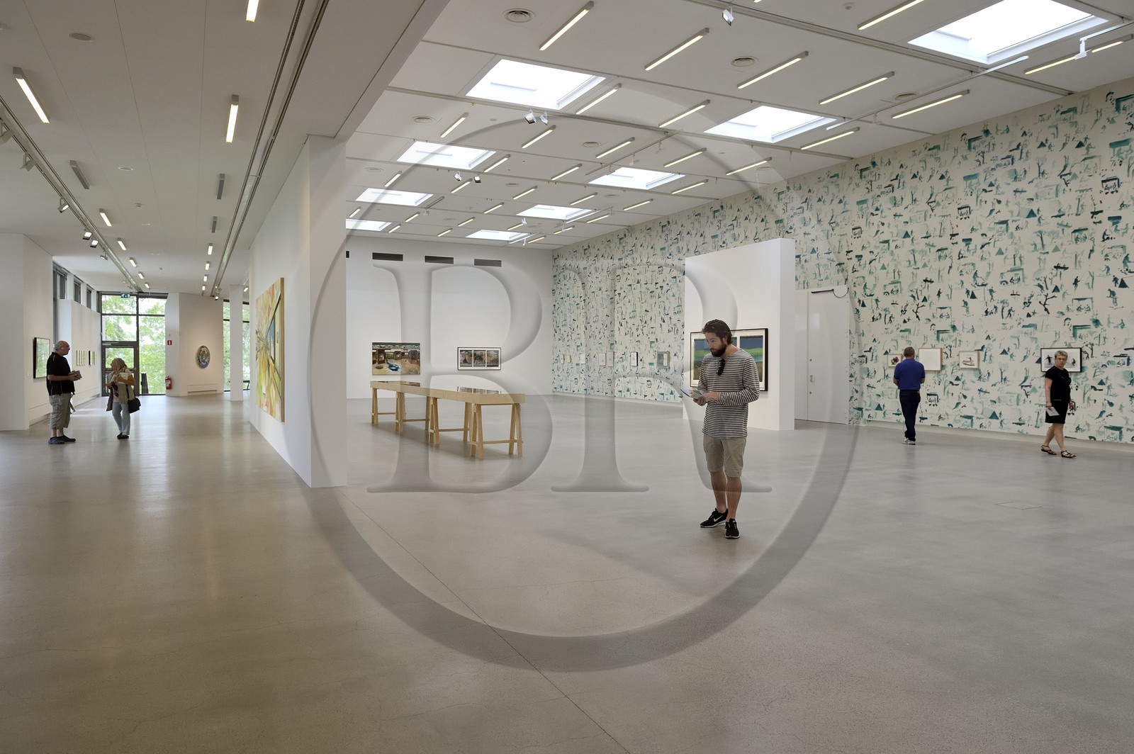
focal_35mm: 24
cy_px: 377
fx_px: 755
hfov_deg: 73.8
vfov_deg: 53.1
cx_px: 567
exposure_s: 1/160
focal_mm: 24
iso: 1000
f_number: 7.1
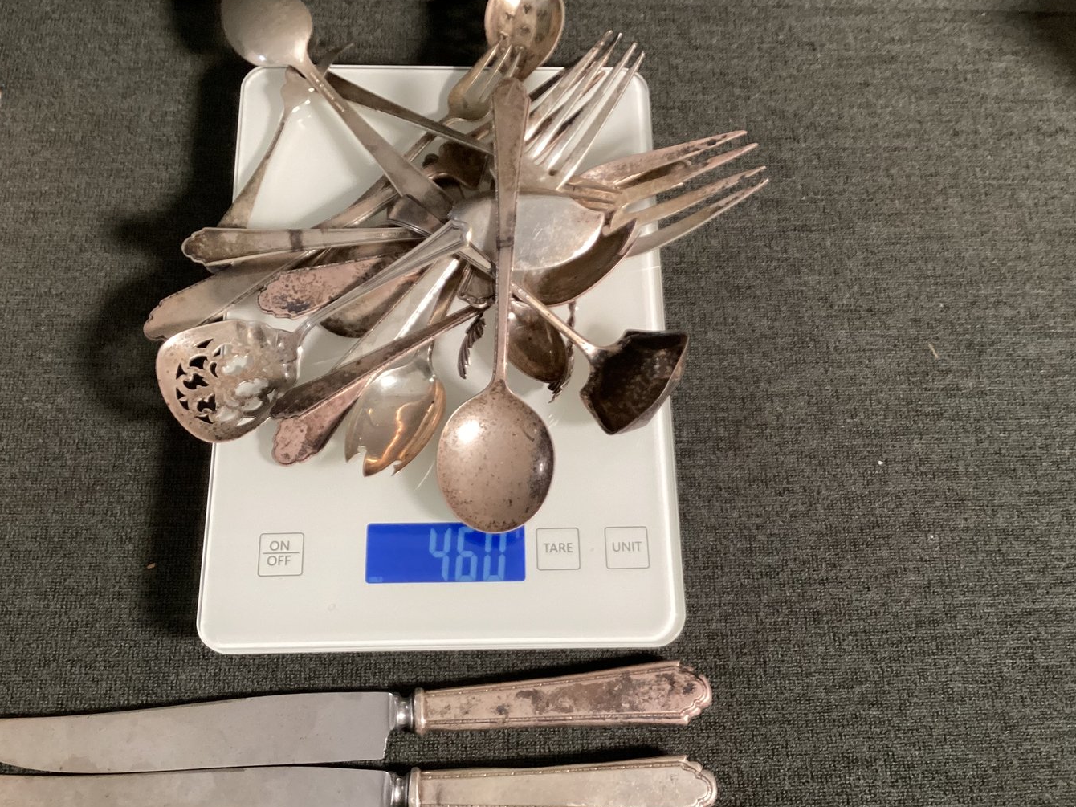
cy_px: 407
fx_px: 1088
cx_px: 527
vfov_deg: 40.7
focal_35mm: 35
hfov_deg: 52.6
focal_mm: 3.3
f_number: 2.4
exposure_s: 1/60
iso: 160
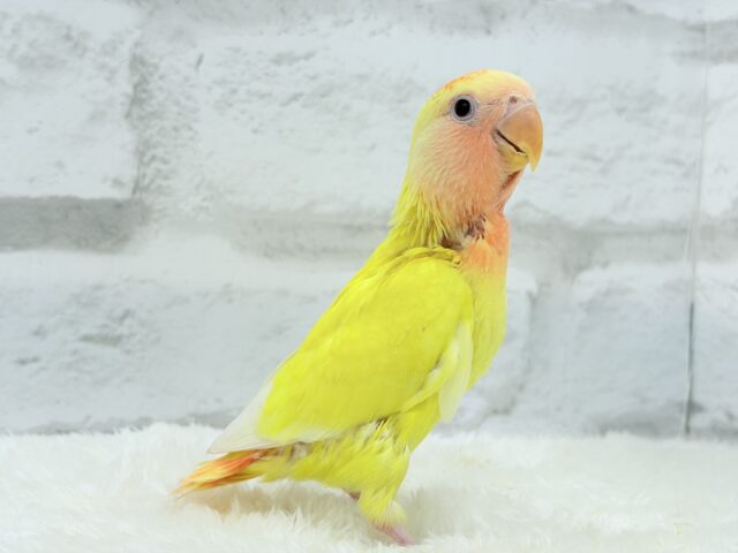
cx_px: 369
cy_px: 276
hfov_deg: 36.8
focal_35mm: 52
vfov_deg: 28.0
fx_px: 1109
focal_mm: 5.96
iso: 25
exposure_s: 1/50
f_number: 1.6
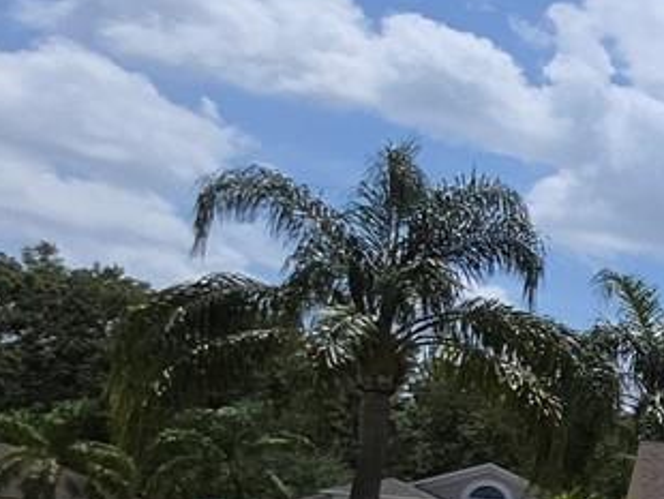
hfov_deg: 16.4
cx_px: 1495
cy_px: 546
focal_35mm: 67
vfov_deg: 20.9
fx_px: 1286
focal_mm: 2.2
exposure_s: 1/2259
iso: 20
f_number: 1.9
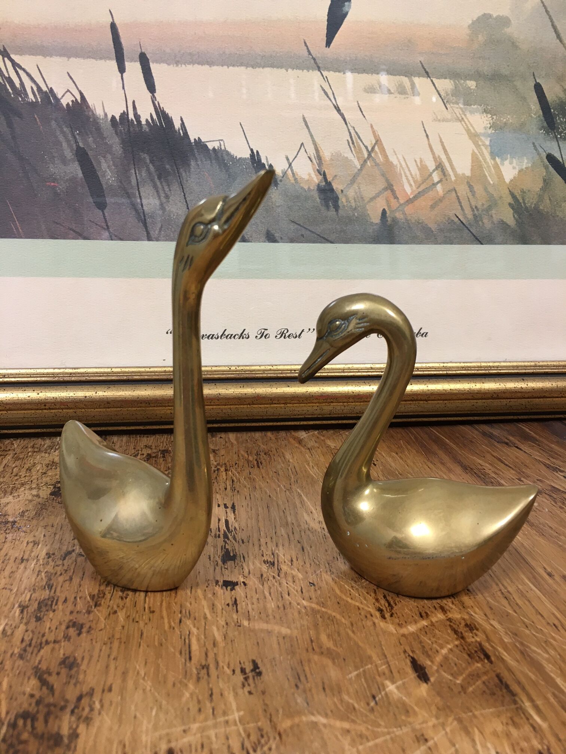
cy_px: 377
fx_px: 632
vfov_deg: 61.7
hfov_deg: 48.2
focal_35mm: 29
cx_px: 283
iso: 100
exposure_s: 1/33
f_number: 2.2
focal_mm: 4.15
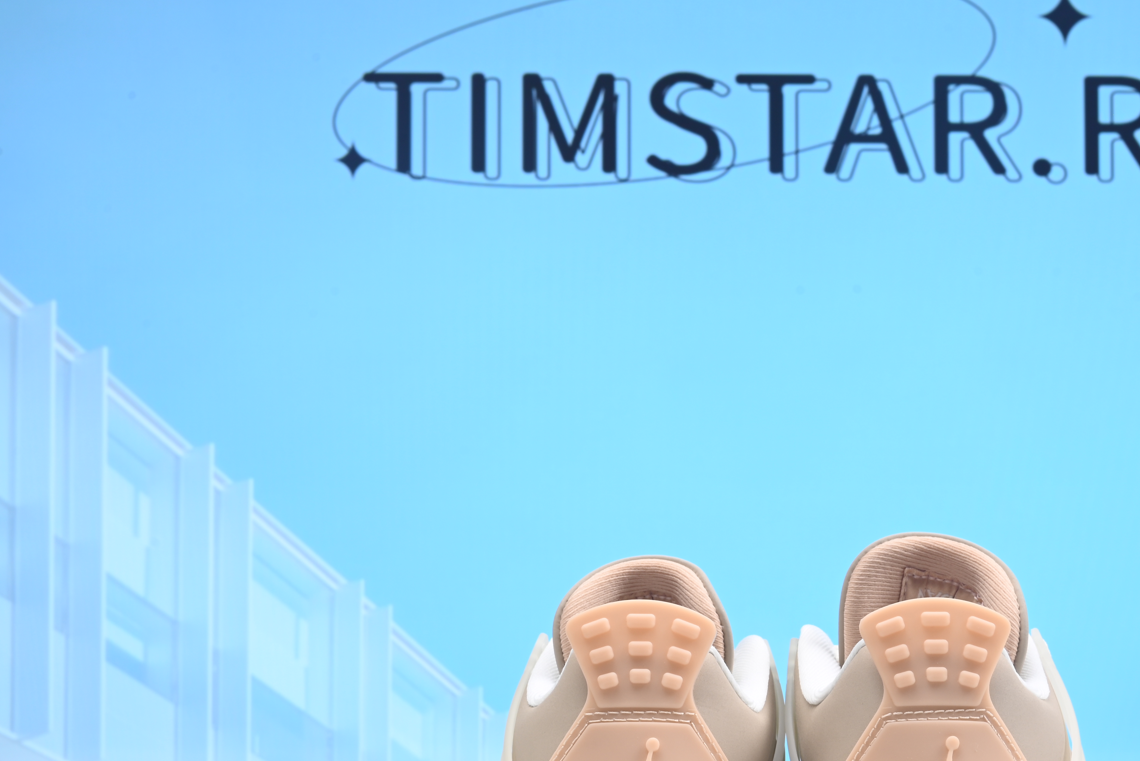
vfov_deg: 21.4
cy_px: 569
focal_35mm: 63
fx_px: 1996
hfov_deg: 31.7
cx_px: 733
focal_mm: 40
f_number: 16
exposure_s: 1/2
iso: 100
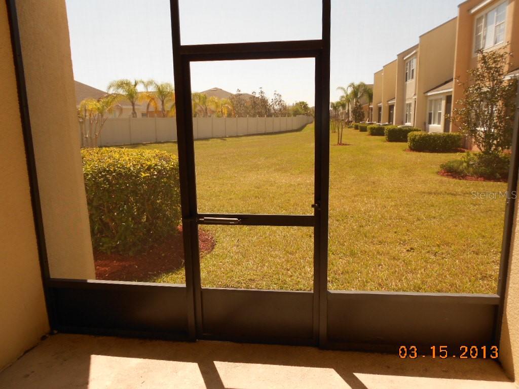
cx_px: 260
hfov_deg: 67.3
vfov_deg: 53.1
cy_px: 194
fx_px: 390
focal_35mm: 26
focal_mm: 4.6
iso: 80
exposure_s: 1/400
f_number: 3.2
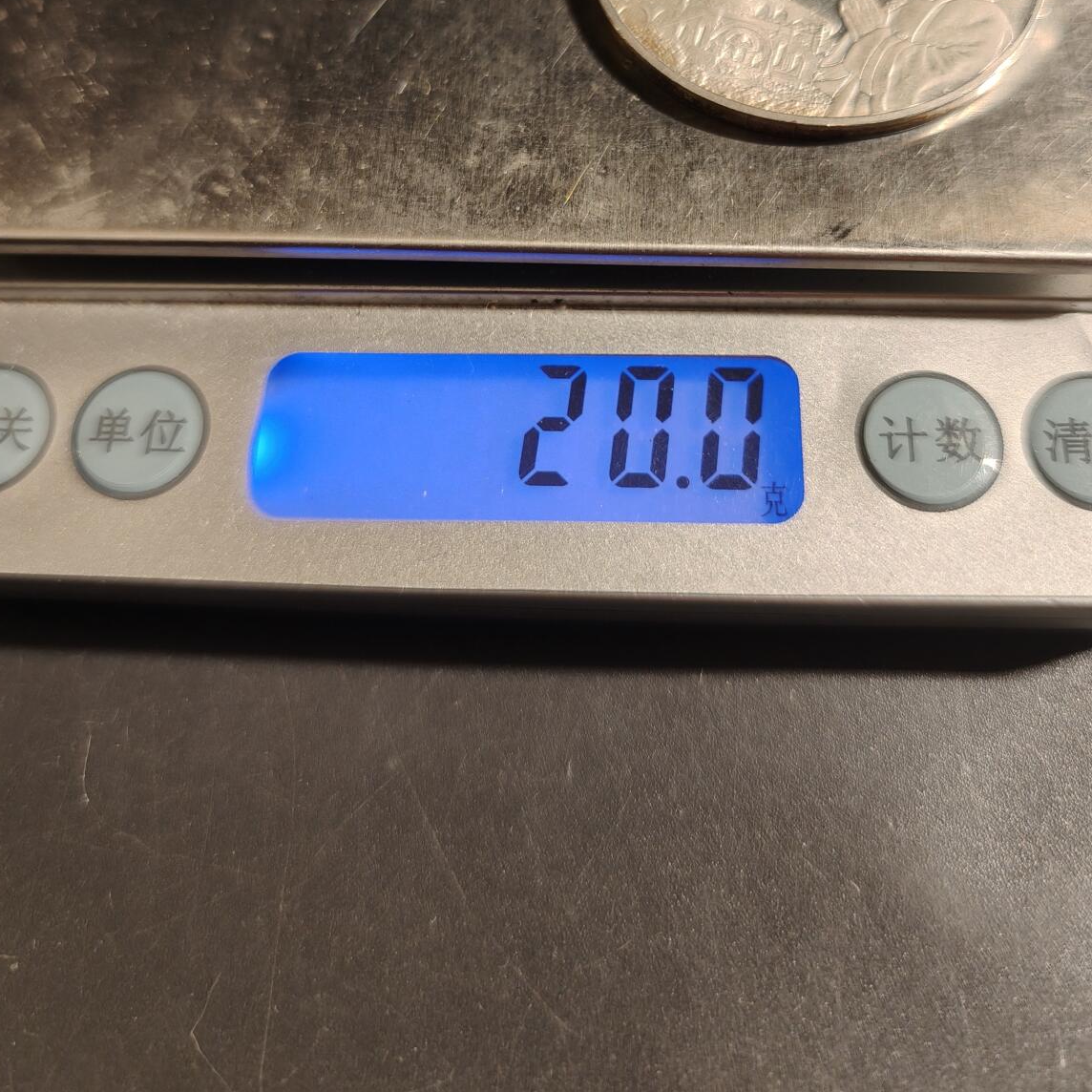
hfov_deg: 51.0
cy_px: 303
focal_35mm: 32
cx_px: 591
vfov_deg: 49.5
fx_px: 1142
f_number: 1.6
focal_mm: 6.06
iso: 250
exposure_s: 1/192
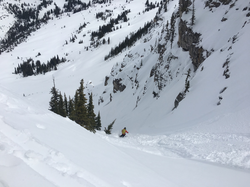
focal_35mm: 29
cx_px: 125
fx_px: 209
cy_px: 94
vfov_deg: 48.2
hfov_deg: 61.7
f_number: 2.2
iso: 25
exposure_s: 1/5917
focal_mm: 4.15
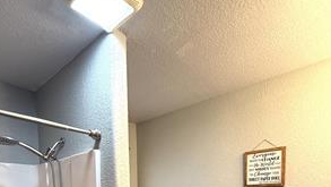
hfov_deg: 73.6
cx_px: 141
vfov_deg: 36.6
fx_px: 219
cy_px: 219
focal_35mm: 25
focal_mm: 2.22
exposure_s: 1/60
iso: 250
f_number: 2.2
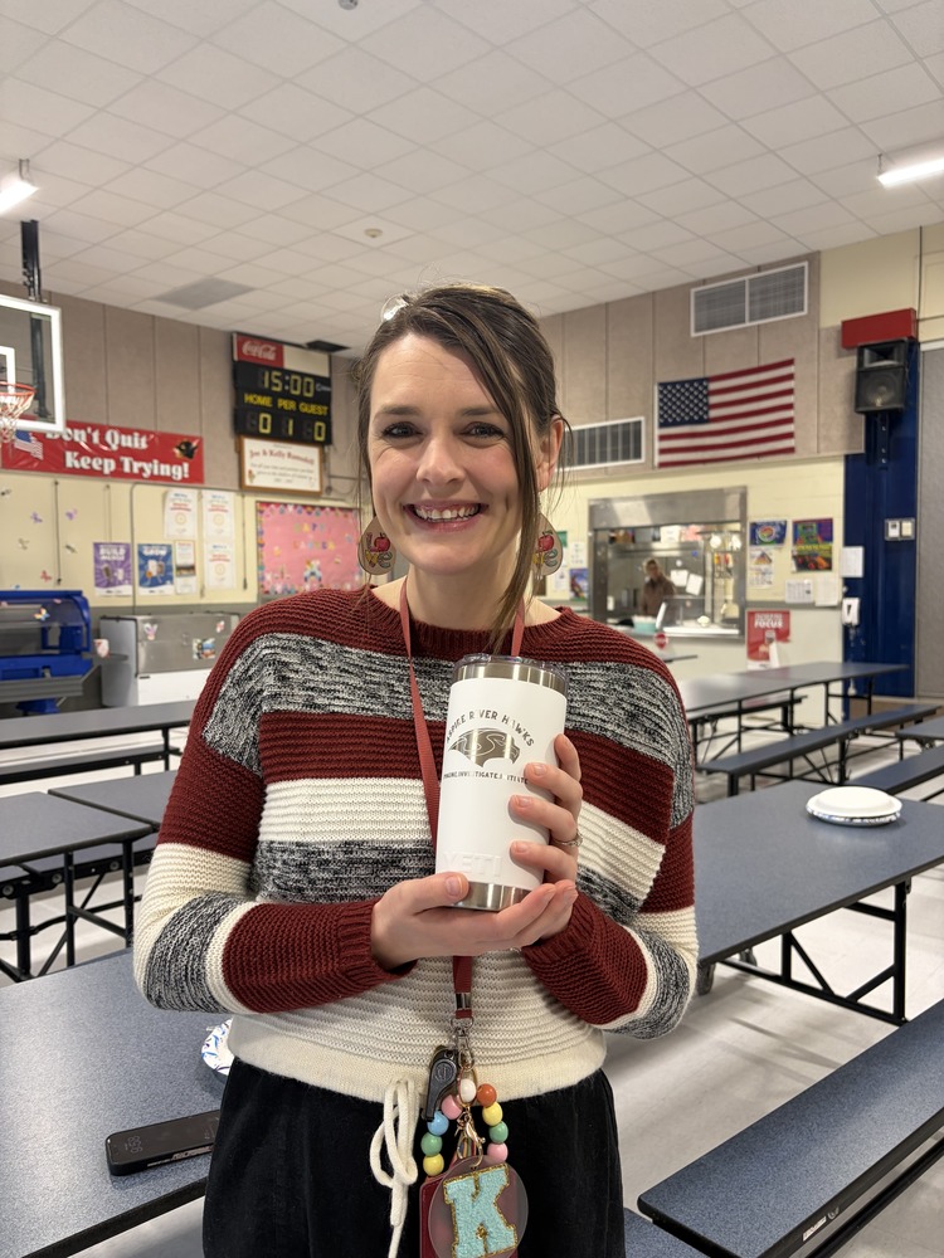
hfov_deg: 53.1
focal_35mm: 26
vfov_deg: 67.3
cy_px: 629
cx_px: 472
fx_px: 945
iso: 80
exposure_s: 1/60
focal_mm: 5.96
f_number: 1.6
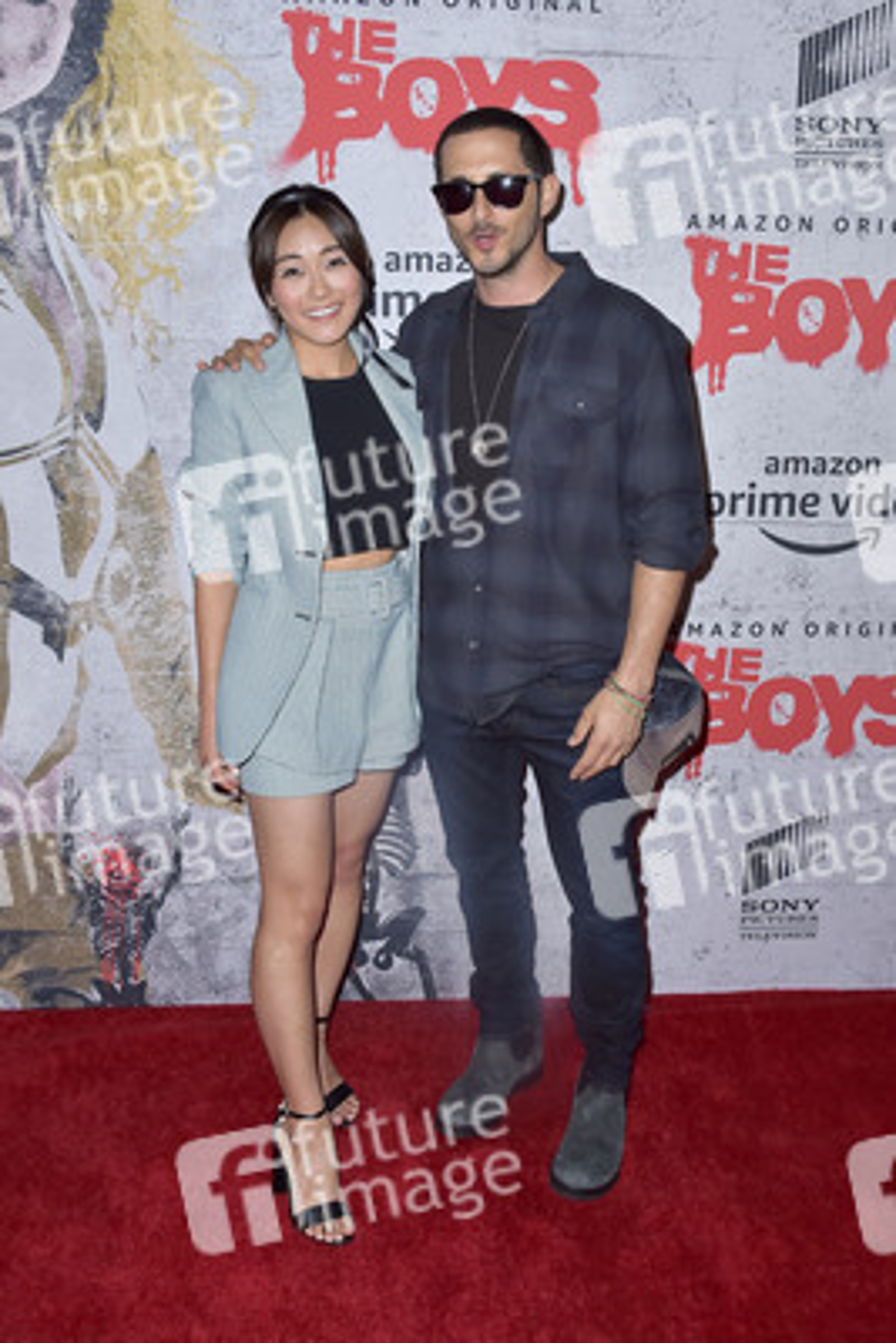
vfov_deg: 55.8
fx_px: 1268
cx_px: 448
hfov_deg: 38.9
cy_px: 672
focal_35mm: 34
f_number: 7.1
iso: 320
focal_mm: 34
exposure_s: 1/250
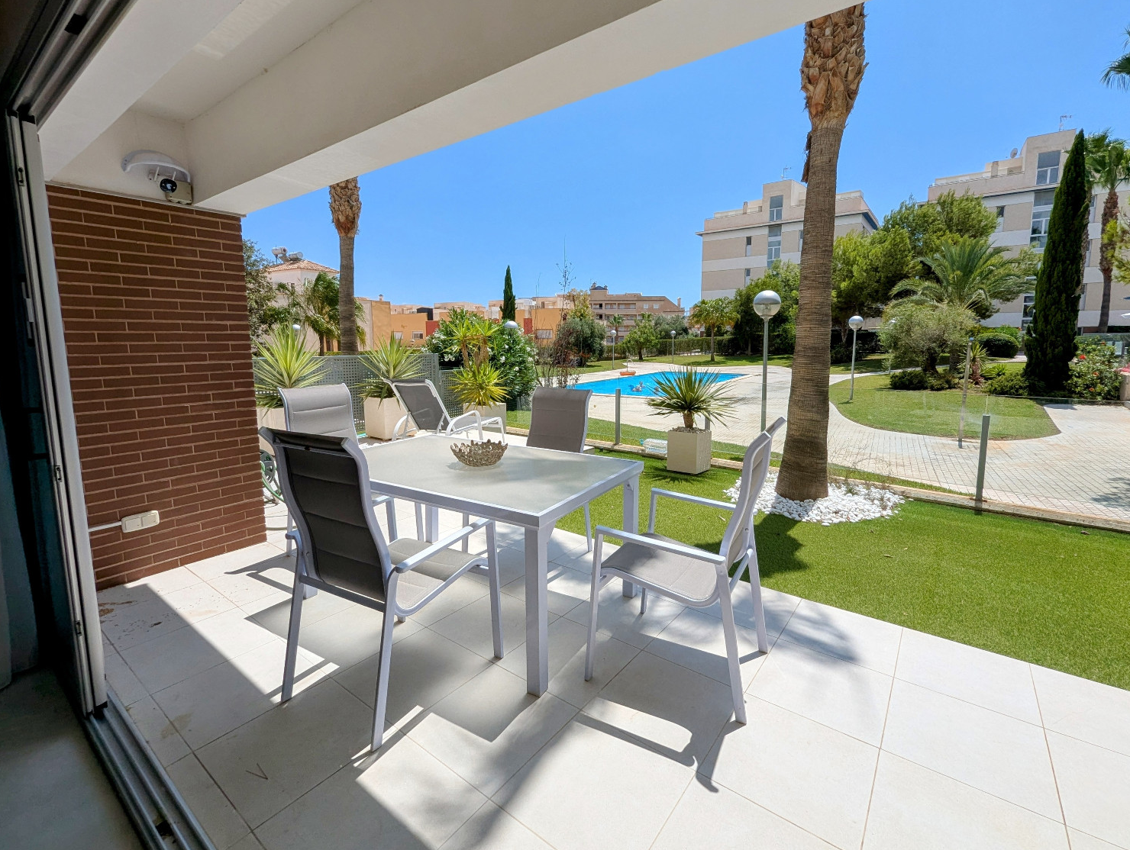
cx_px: 581
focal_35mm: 14
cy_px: 394
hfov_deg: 102.0
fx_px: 458
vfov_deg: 85.7
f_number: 2.2
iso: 49
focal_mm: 1.95
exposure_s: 1/2083
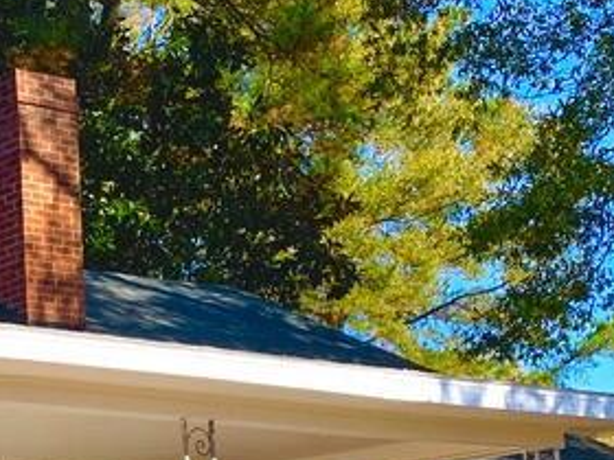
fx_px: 1685
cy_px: 596
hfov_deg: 18.5
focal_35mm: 95
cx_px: -283
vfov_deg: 14.9
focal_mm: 4.25
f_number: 1.8
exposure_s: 1/1205
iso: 25
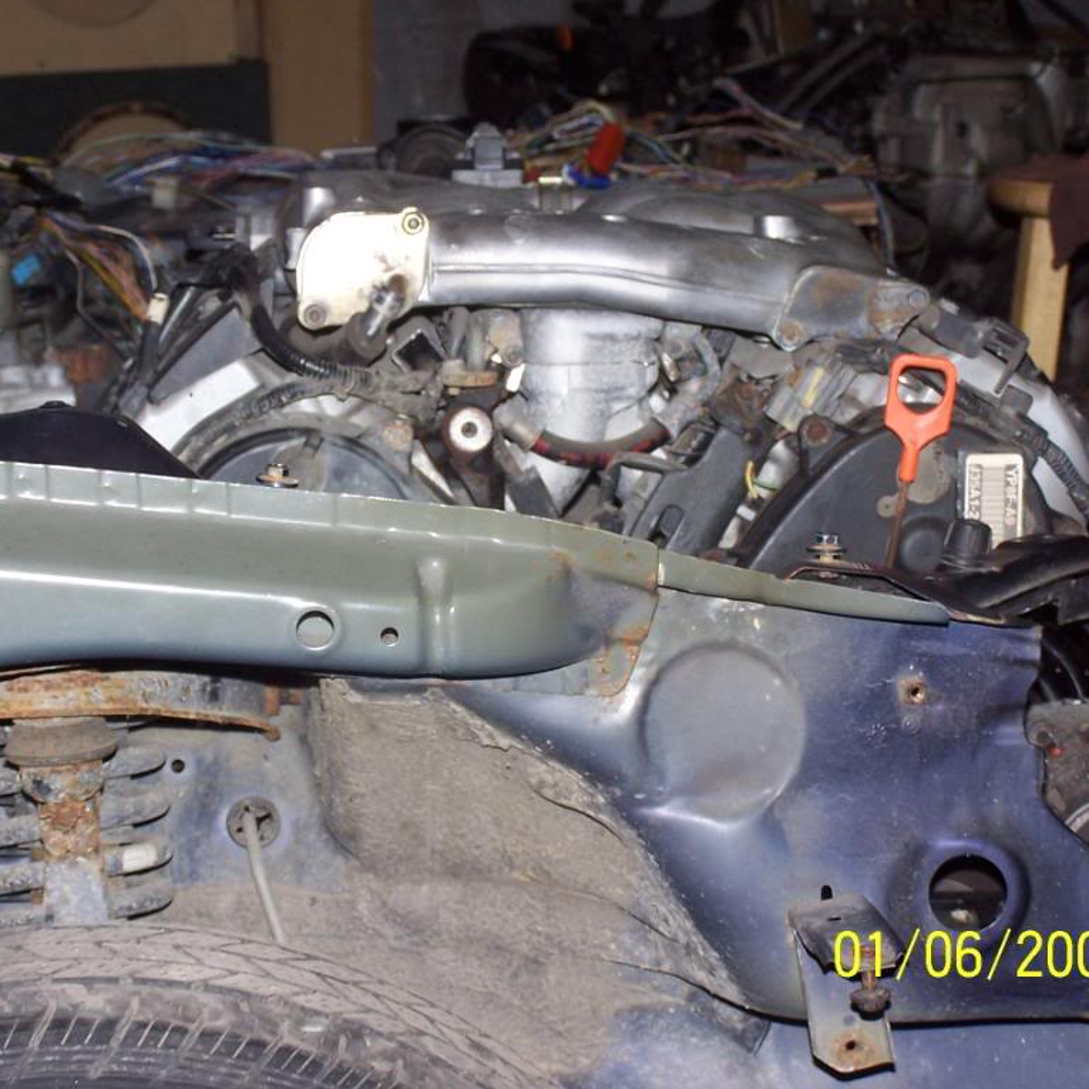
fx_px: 3452
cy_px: 544
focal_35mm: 97
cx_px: 488
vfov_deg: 17.9
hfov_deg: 17.9
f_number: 3.2
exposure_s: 1/90
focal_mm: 13.7
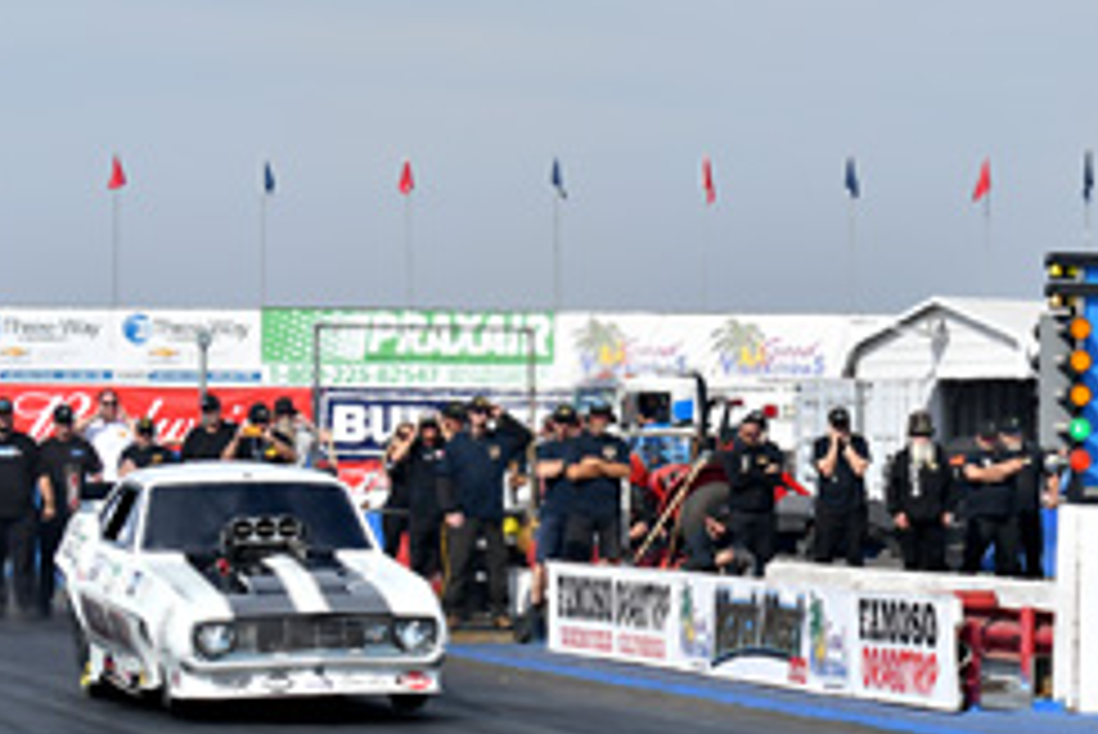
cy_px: 608
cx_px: 958
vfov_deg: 6.4
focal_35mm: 215
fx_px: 6561
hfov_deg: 9.5
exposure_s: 1/1250
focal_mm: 70
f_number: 5.6
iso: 160
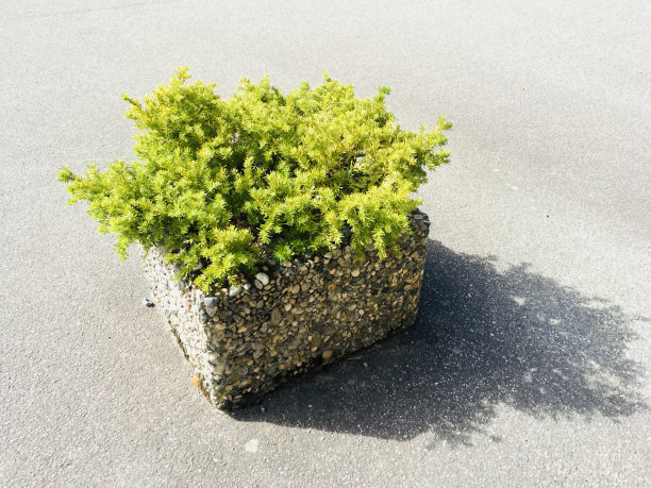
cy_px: 244
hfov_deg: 61.7
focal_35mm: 29
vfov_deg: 48.2
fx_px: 545
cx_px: 326
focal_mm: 4.15
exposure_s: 1/354
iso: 25
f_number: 2.2
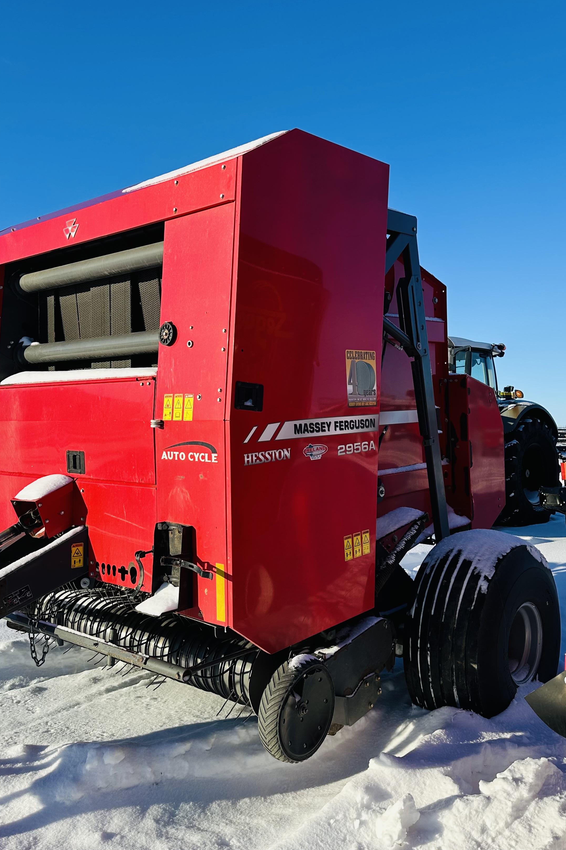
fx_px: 731
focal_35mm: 31
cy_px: 397
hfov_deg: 42.3
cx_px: 300
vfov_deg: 60.2
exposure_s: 1/3717
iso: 80
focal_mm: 6.86
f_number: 1.78
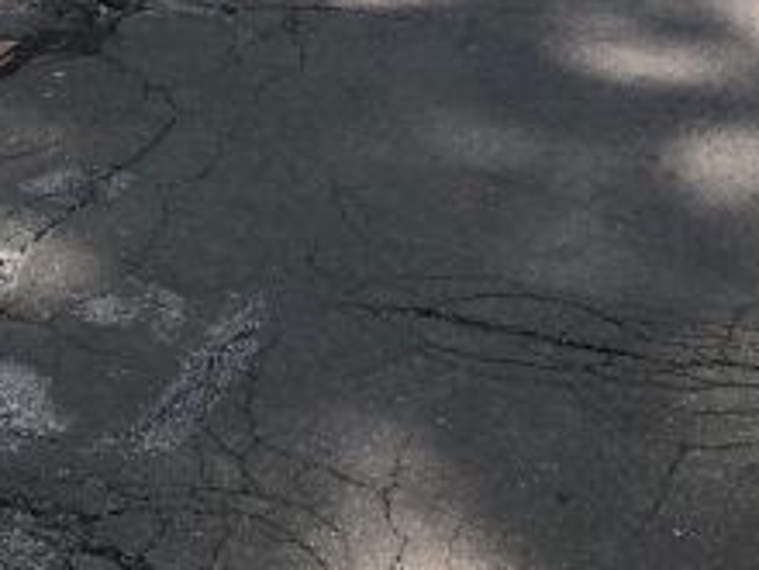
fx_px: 2236
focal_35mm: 102
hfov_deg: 18.2
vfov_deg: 13.7
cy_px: -273
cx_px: -183
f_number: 1.8
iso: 20
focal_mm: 4
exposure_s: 1/1171
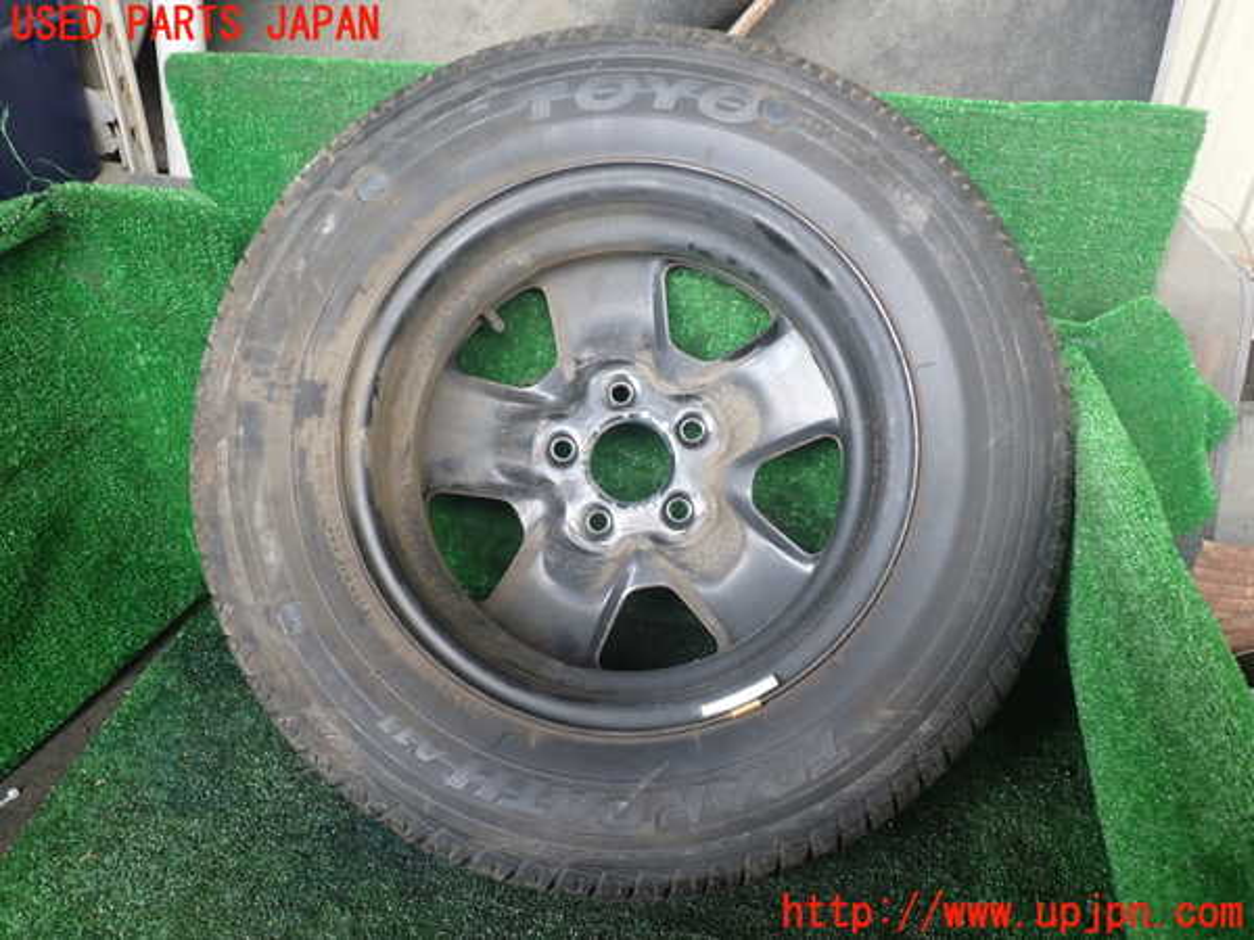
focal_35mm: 30
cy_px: 470
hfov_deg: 60.0
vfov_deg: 46.8
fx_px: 1087
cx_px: 627
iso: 200
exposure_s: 1/50
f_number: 2.3
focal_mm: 5.4
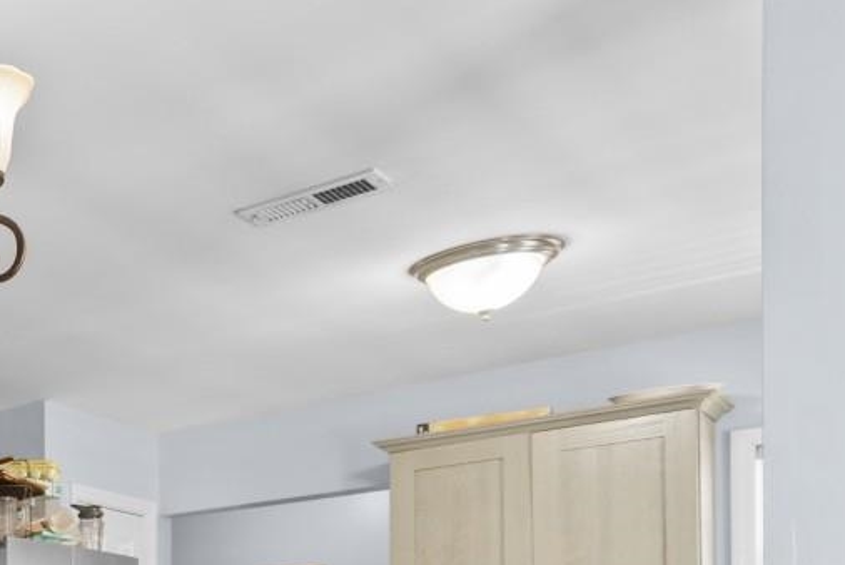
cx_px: -478
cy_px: 725
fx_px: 1127
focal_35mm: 48
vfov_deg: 24.6
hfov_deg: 26.6
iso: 100
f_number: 4.5
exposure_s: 3
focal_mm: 10
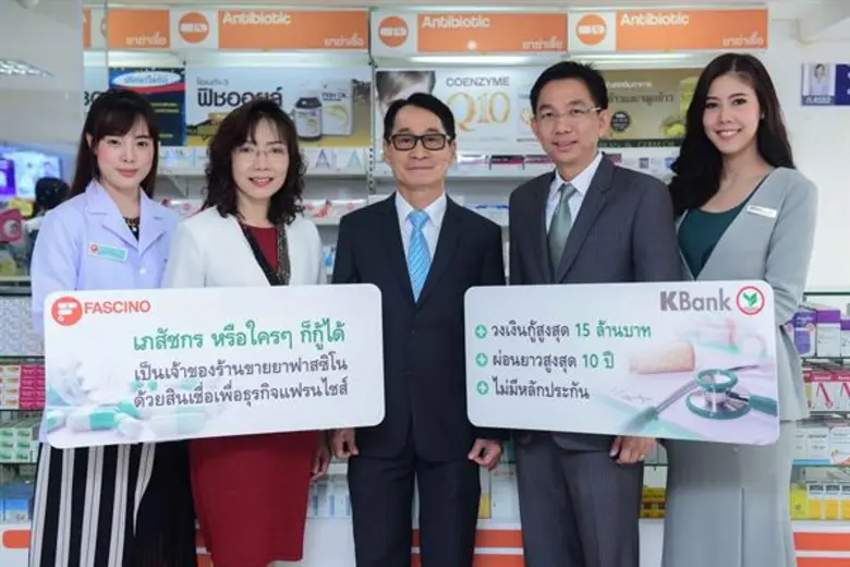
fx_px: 1180
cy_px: 284
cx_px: 425
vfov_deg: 27.0
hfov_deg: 39.6
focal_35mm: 50
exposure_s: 1/100
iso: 500
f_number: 4
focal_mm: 50
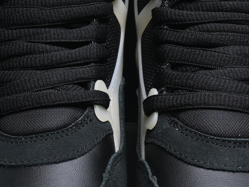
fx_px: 1740
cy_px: 140
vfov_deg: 6.1
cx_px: 127
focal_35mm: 242
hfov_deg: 8.2
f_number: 6.3
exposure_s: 1/60
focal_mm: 50
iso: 160
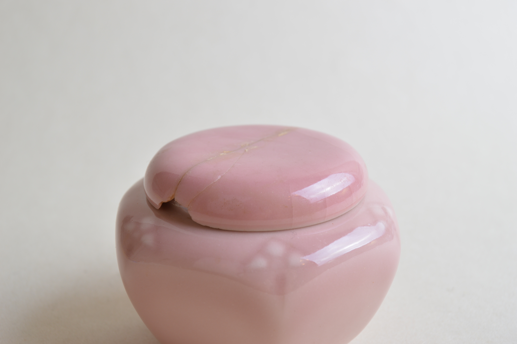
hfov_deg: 41.1
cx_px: 258
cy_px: 172
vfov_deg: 28.0
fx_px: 689
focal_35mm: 48
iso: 100
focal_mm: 32
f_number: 7.1
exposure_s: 1/20
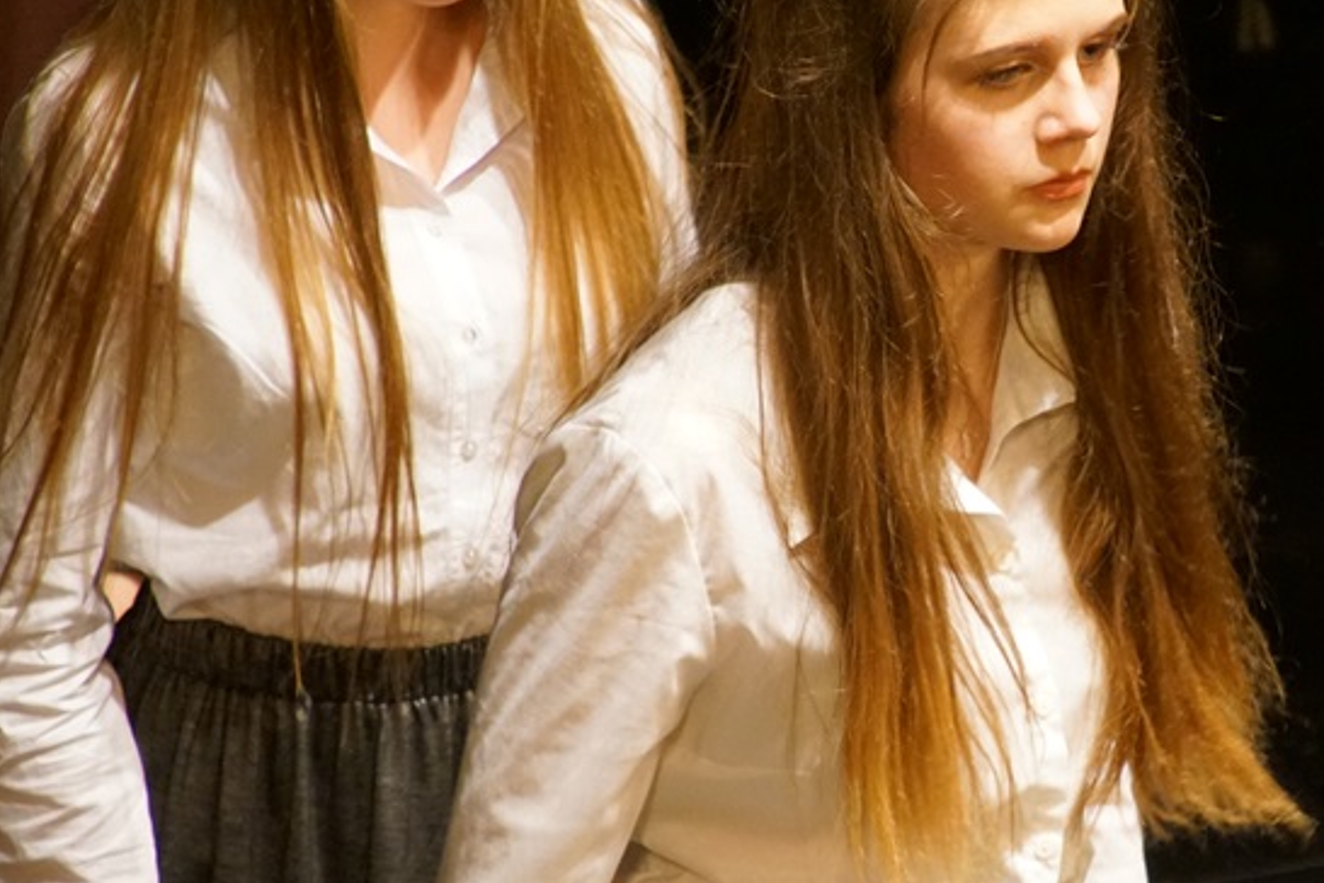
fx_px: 20189
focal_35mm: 549
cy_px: 489
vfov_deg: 2.5
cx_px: 1077
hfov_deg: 3.8
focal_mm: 200
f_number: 6.3
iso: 3200
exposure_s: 1/80
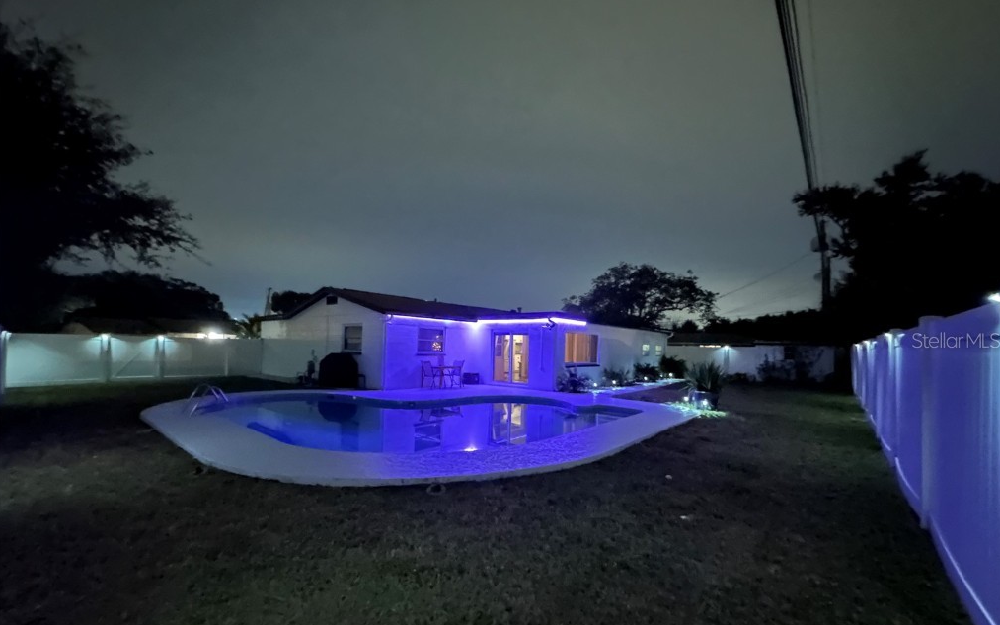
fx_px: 409
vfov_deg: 74.6
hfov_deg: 101.5
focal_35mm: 15
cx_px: 500
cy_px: 340
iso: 2500
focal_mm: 2.22
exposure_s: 1/4
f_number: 2.2
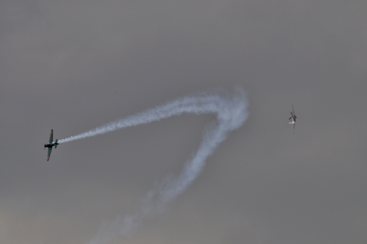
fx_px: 2825
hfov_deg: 7.4
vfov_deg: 4.9
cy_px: 122
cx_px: 184
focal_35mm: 278
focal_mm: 185
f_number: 9
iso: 200
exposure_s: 1/320
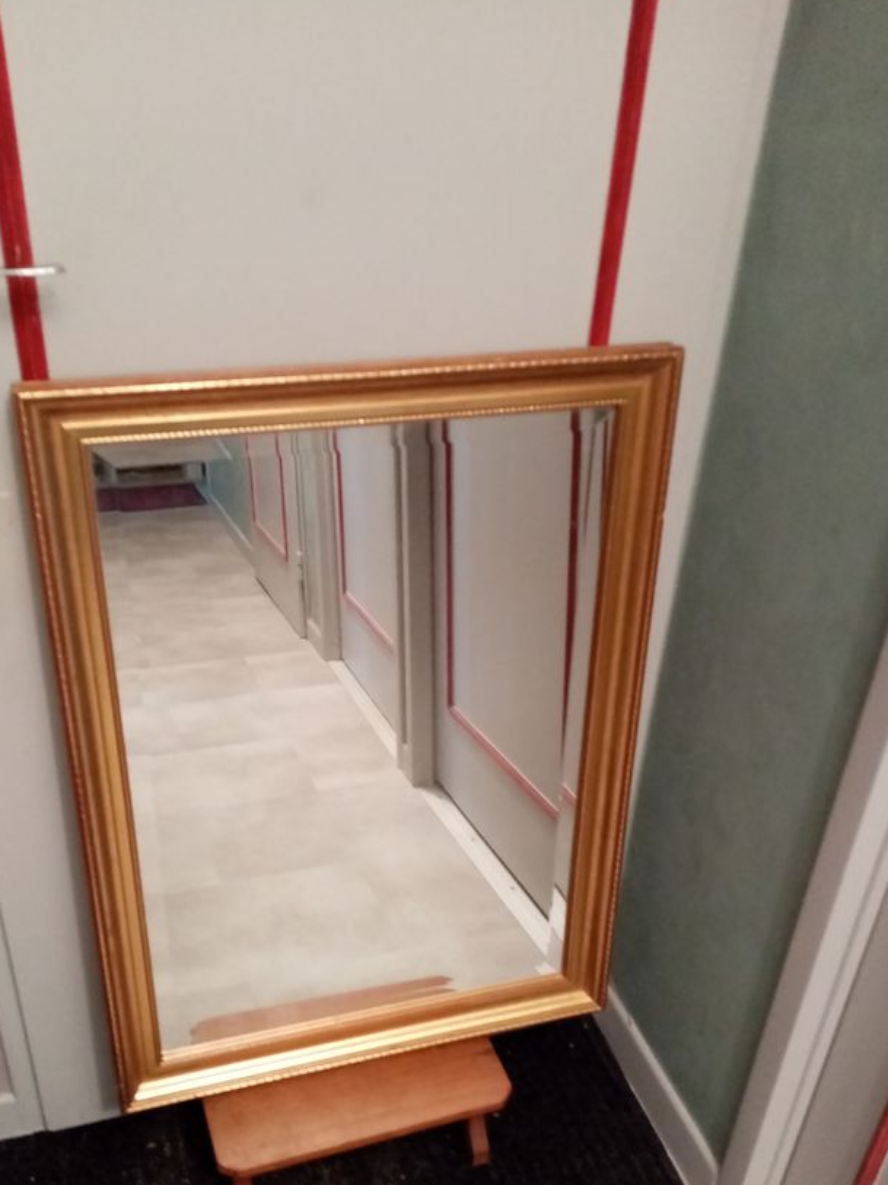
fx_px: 1095
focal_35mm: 32
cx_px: 366
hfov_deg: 44.0
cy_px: 710
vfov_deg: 56.4
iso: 738
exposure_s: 1/20
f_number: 1.8
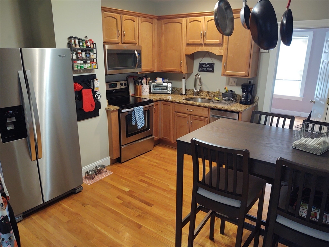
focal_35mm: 27
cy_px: 124
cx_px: 164
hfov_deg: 65.3
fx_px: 257
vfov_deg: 51.4
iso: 197
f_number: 1.7
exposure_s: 1/40
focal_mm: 4.75
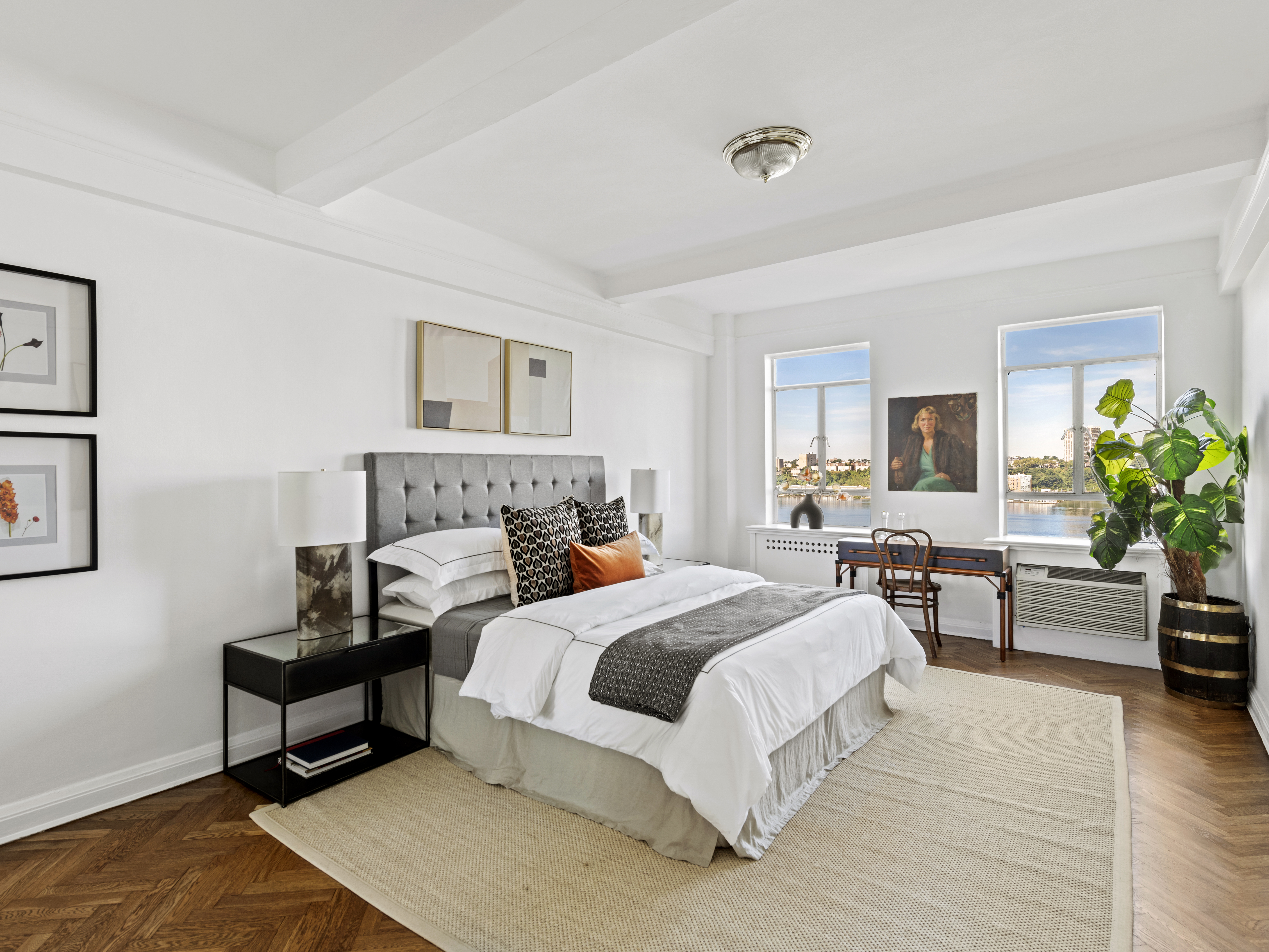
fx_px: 660
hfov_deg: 87.6
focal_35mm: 18
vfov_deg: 71.6
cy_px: 479
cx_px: 584
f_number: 8
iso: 320
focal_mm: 16
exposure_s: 1/3
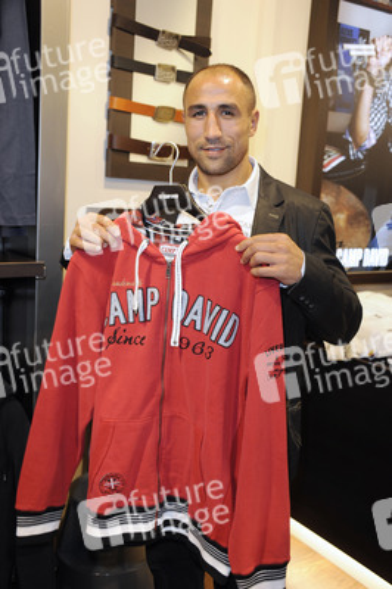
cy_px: 294
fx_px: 589
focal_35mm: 36
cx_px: 196
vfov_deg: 53.2
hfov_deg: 36.8
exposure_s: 1/50
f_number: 5.6
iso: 800
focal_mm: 36
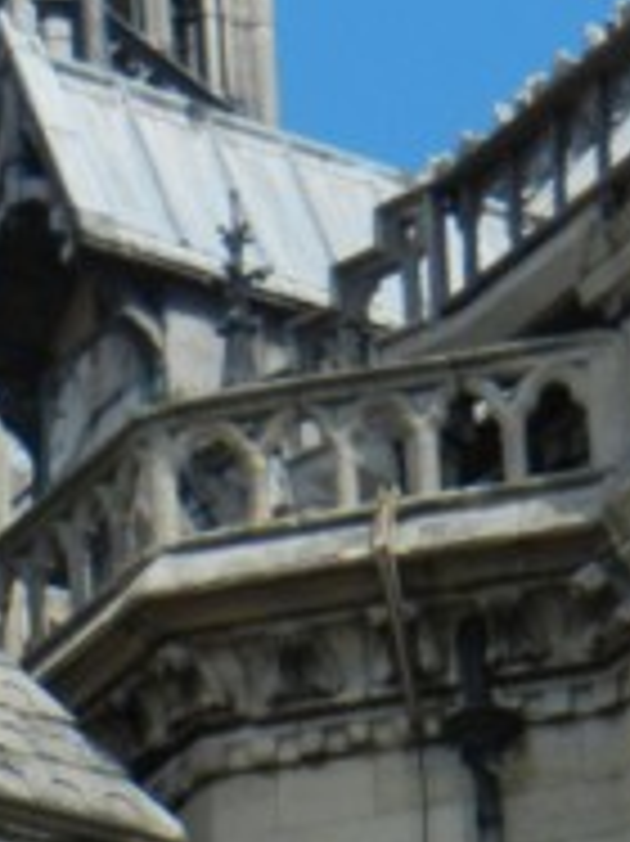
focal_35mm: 476
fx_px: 11564
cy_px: -734
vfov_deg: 4.1
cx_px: 266
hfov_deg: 3.1
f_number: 4.6
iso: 160
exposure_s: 1/847
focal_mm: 20.9
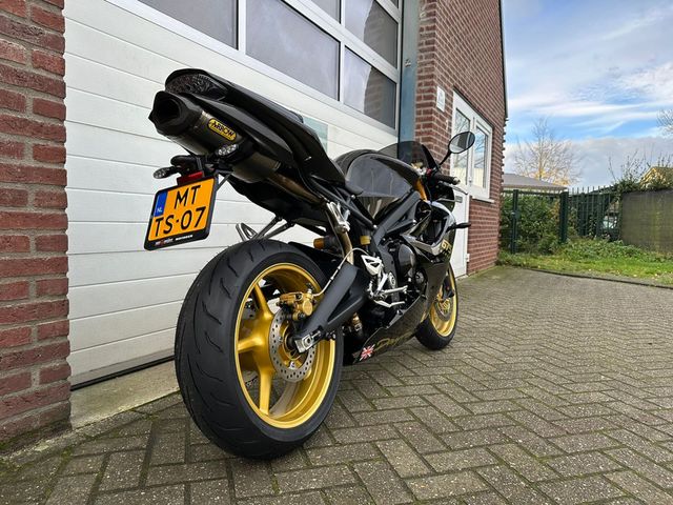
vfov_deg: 56.8
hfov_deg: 71.6
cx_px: 336
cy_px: 252
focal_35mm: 24
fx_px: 467
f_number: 1.78
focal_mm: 6.86
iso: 80
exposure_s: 1/680
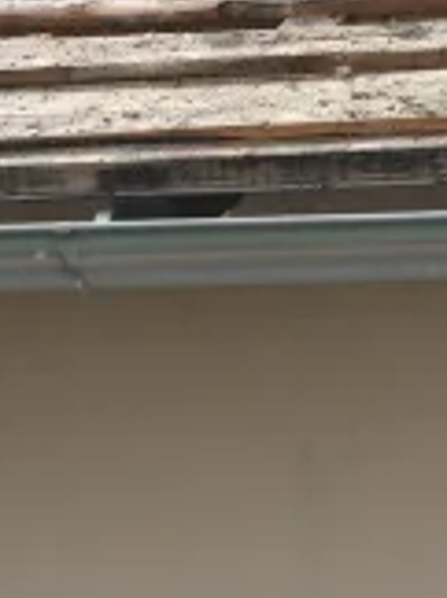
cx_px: 1238
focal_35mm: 551
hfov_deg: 2.7
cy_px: 103
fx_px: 9512
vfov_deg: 3.6
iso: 110
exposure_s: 1/800
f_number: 6.3
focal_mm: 122
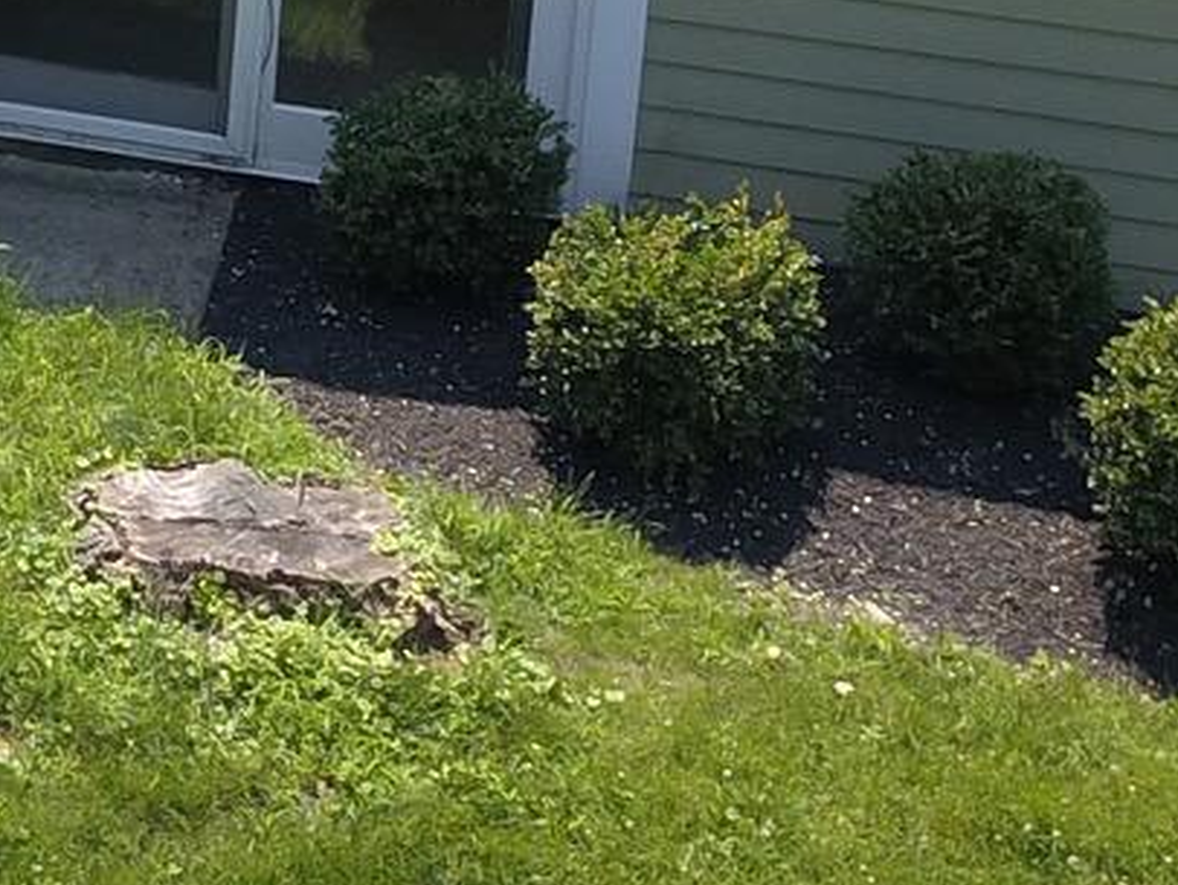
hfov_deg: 13.8
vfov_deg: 10.8
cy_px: -575
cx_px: -792
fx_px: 4461
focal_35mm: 131
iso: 100
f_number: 2.2
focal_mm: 4.73
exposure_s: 1/640
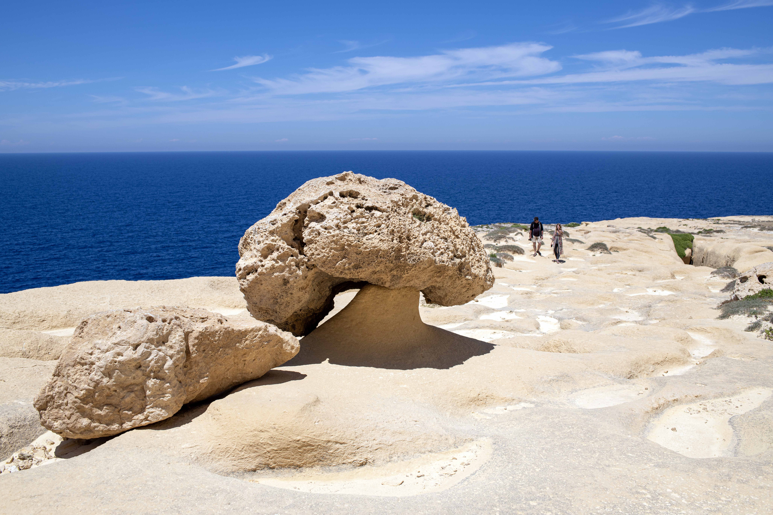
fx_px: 751
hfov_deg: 54.4
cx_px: 386
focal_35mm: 35
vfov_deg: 37.9
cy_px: 258
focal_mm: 35
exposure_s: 1/1250
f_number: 5.6
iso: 100
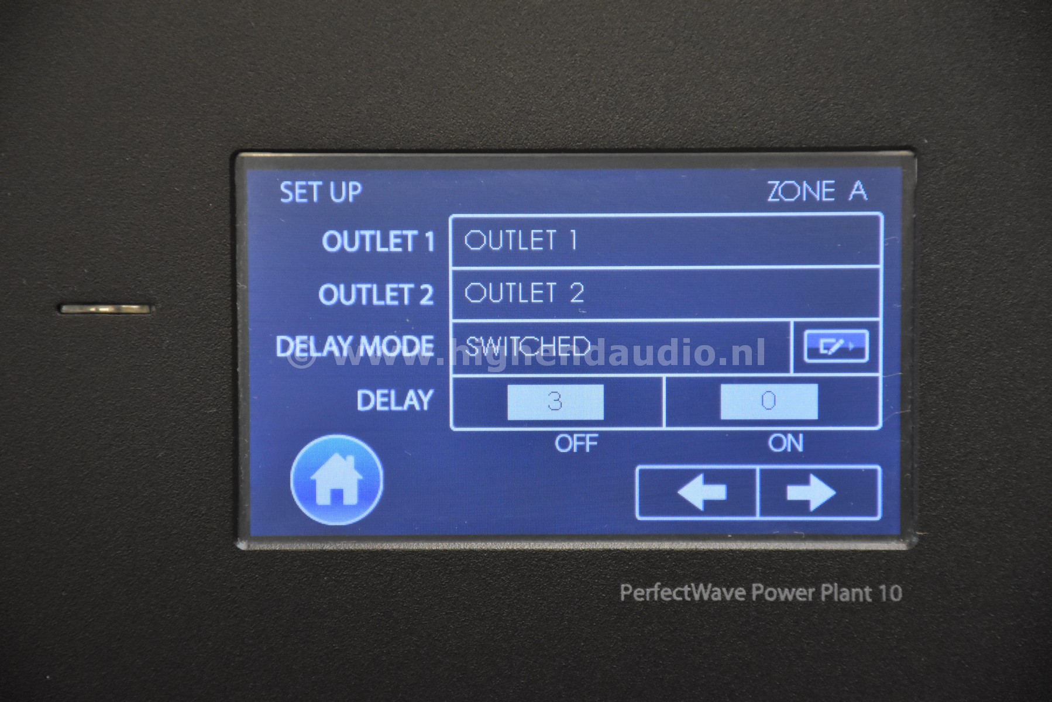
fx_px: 6138
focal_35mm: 210
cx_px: 526
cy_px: 351
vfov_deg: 6.5
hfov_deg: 9.8
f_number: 5.6
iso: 2200
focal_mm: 140
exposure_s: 1/125
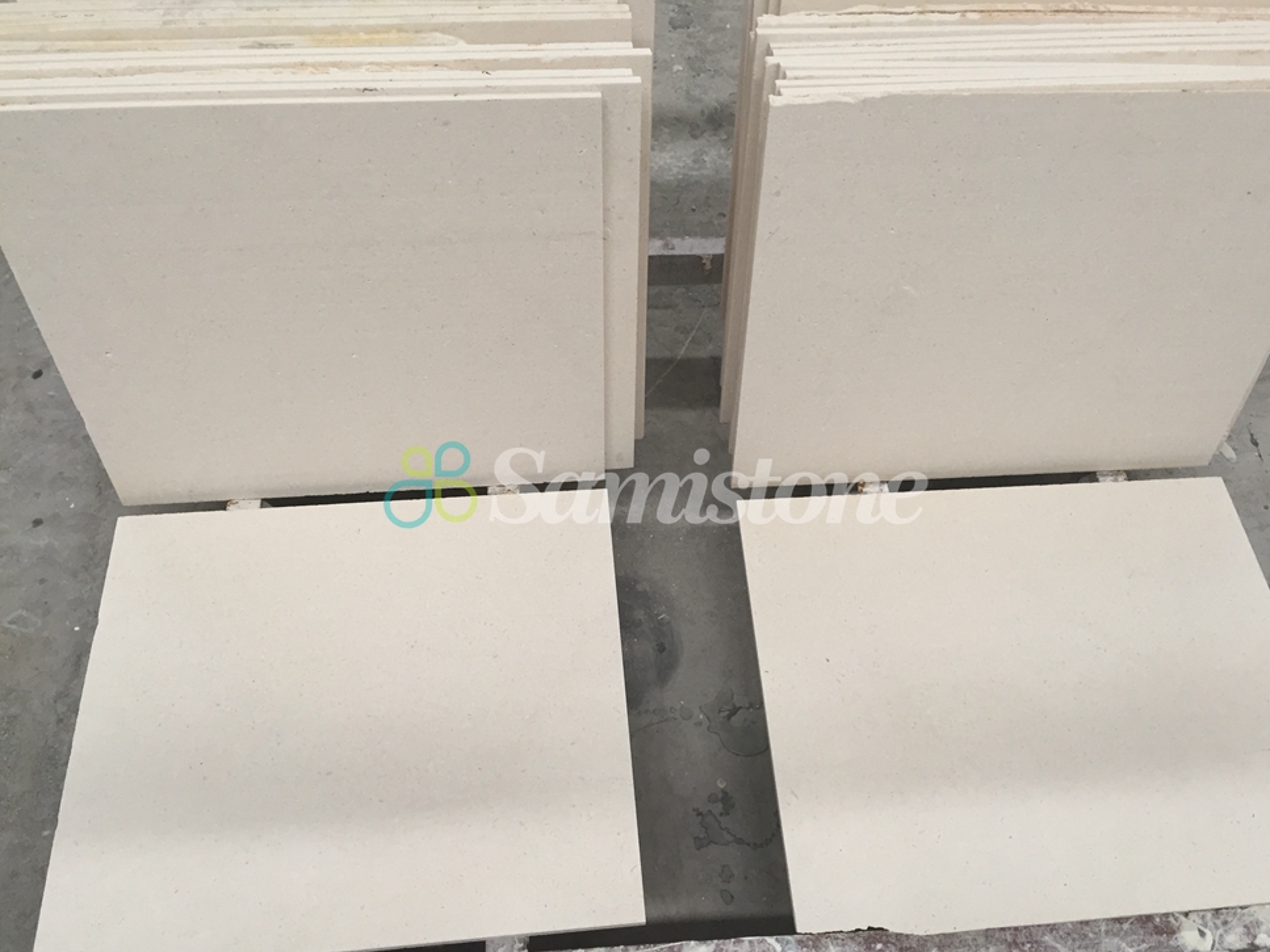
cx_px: 655
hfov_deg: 60.0
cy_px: 487
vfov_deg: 46.8
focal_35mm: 30
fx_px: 1101
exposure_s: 1/33
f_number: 2.2
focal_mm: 4.15
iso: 125
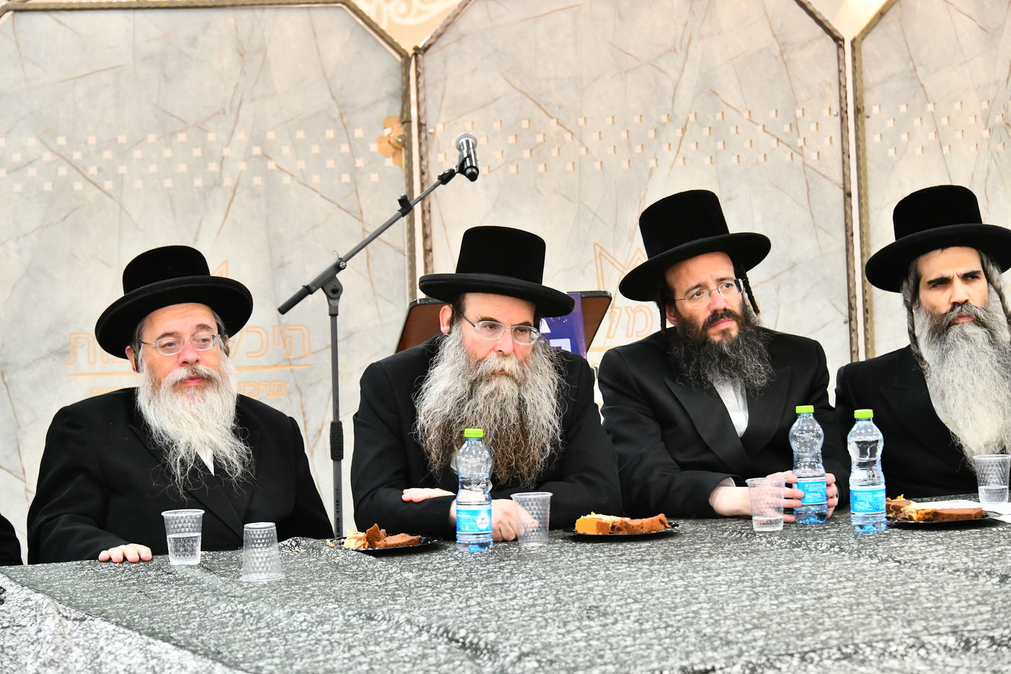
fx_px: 2752
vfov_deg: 14.0
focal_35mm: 98
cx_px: 506
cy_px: 337
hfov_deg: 20.8
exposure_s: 1/125
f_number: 5.6
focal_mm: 98
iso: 4000
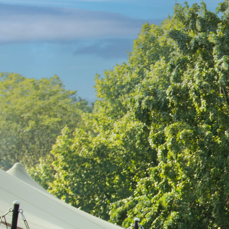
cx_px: 525
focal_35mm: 203
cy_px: 310
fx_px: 1519
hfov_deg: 8.0
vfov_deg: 8.5
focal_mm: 34
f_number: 4.5
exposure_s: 1/160
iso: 100
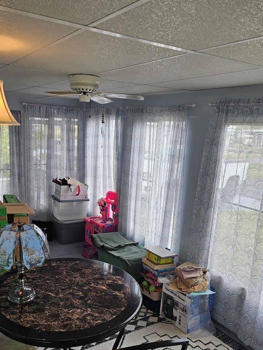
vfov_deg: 58.1
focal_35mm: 31
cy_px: 199
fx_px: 314
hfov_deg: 45.2
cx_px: 106
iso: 80
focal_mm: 6.3
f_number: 1.7
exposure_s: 1/120
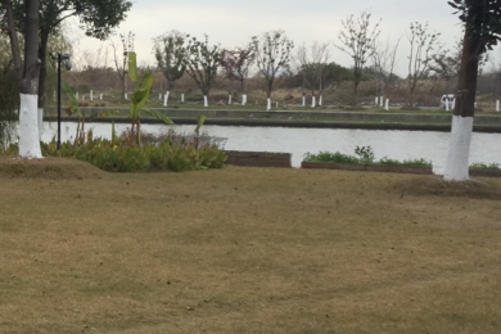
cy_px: 191
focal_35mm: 82
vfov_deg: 16.6
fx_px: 1141
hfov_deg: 23.1
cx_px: -66
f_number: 2
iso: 100
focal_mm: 4.12
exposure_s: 1/274
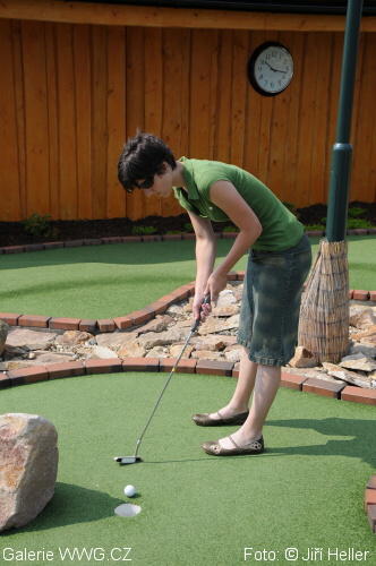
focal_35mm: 52
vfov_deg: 37.9
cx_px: 188
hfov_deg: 25.7
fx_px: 825
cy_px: 283
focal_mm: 35
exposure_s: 1/640
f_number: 7.1
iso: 200
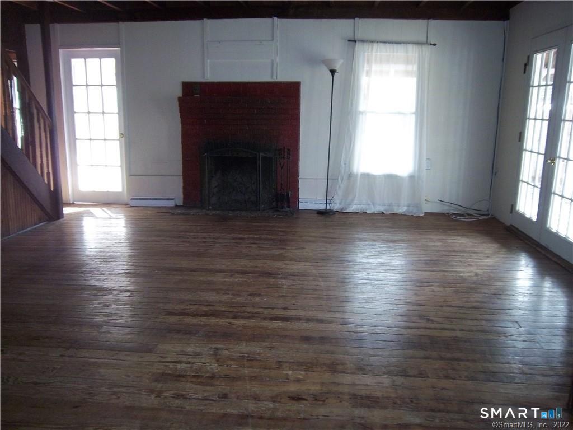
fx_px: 463
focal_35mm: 28
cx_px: 286
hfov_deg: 63.4
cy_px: 215
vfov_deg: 49.7
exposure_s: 1/30
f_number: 3.5
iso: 160
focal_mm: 5.1
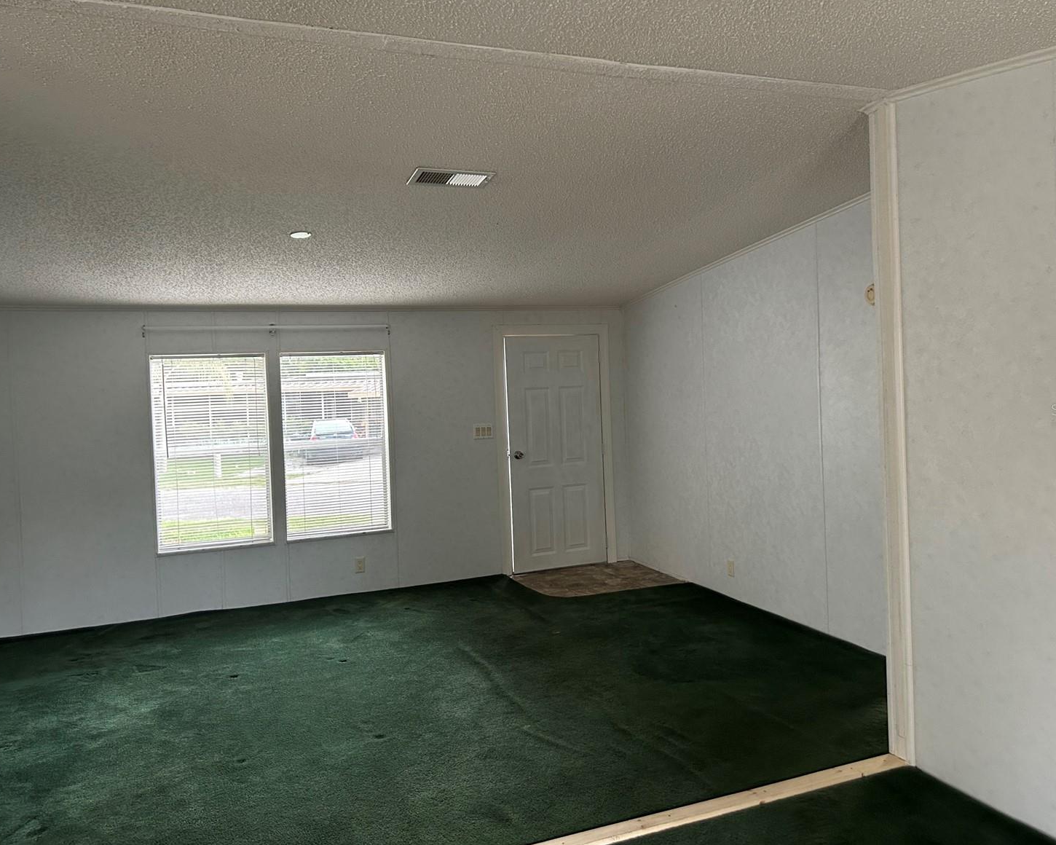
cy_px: 409
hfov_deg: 62.2
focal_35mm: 28
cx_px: 537
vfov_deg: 51.5
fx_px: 875
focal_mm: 5.7
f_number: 1.5
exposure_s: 1/60
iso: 200
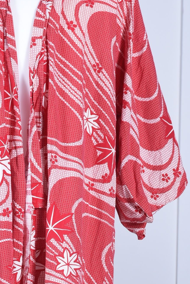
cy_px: 266
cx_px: 43
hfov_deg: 6.5
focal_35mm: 212
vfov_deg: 9.6
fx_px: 1676
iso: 100
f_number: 10
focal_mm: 62
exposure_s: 1/80
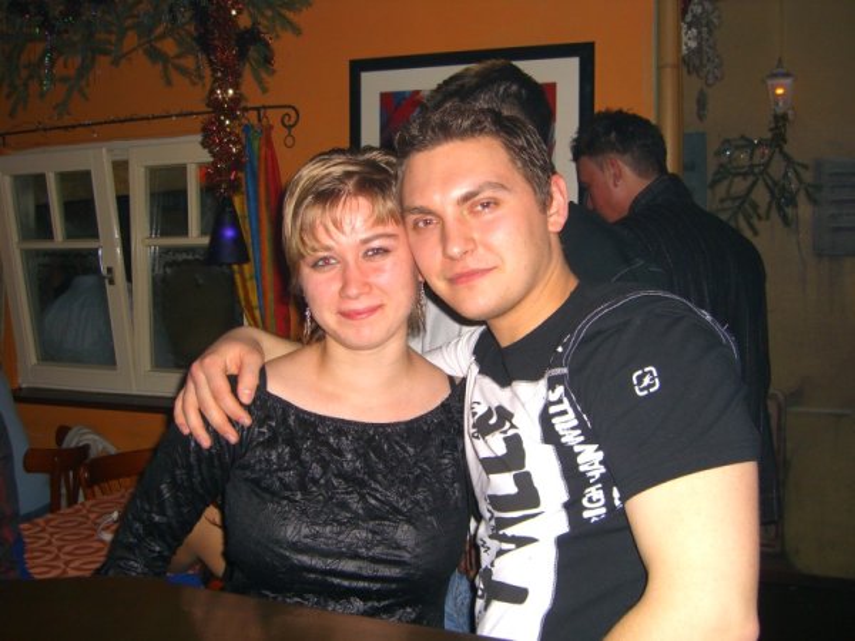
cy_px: 320
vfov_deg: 37.7
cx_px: 428
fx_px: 939
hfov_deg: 49.0
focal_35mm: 38
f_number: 2.8
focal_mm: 7.9
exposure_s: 1/60
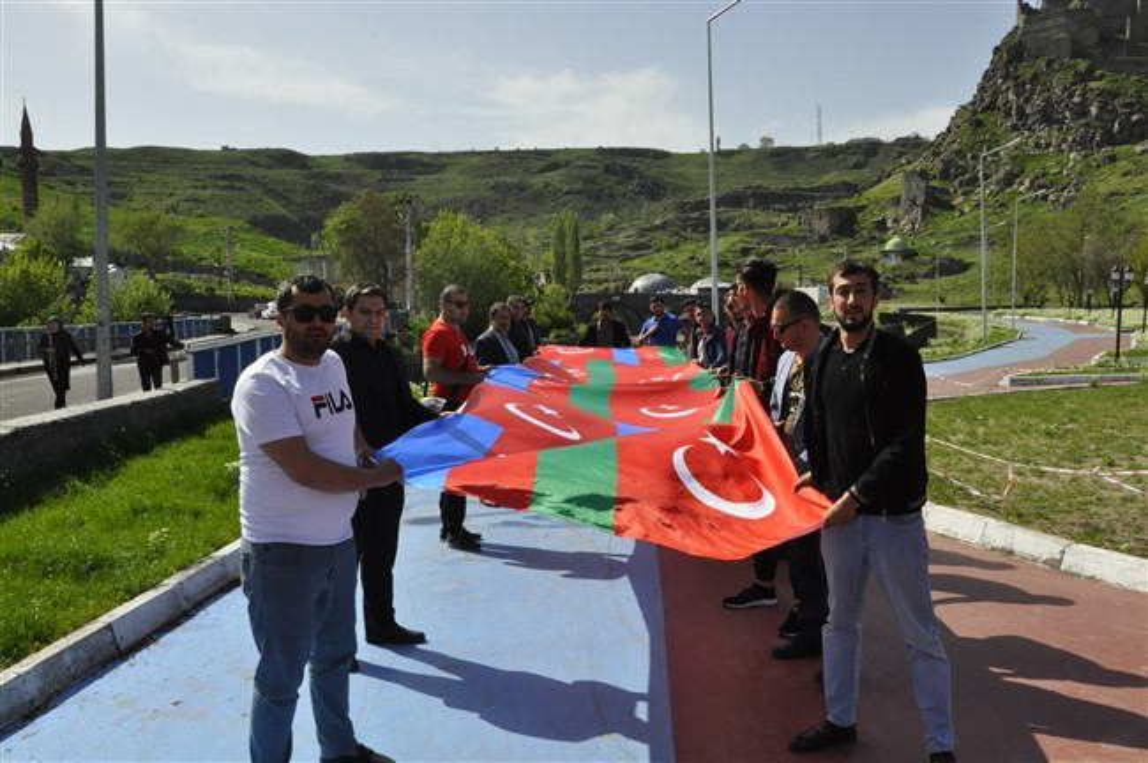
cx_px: 574
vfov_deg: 39.9
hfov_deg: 57.3
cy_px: 382
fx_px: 1051
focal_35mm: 33
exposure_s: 1/800
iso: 800
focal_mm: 22
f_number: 14
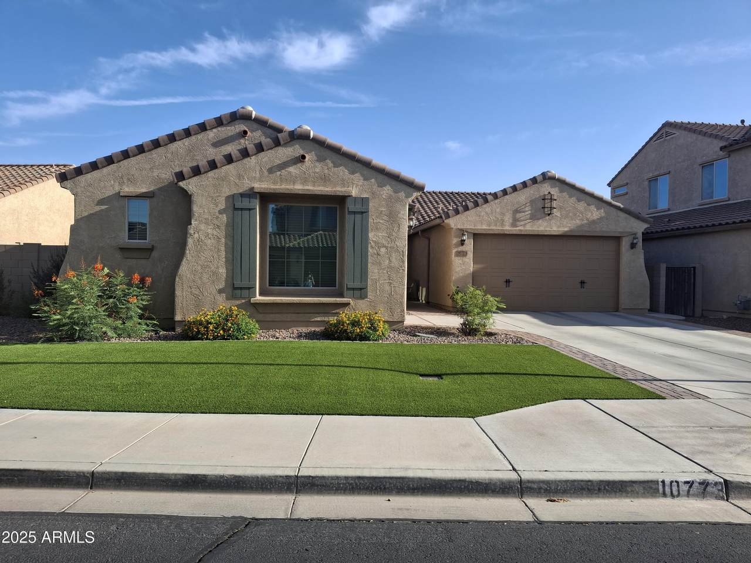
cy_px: 282
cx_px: 376
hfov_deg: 69.4
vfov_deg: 54.9
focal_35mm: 25
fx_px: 542
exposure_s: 1/1104
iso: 32
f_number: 1.8
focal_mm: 4.69
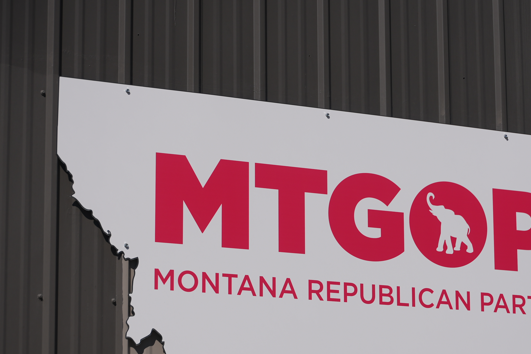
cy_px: 221
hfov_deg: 18.2
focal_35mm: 112
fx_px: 1652
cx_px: 315
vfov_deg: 12.2
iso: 80
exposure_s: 1/1600
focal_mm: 87
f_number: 4.5
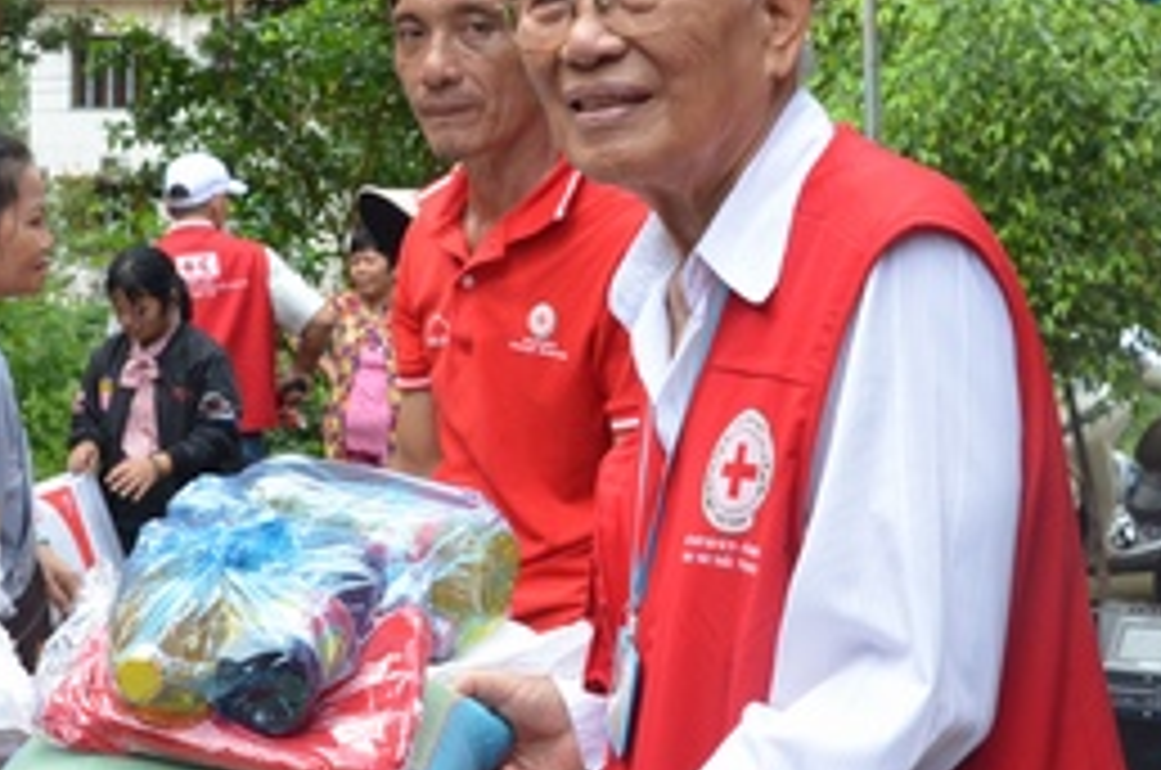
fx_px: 2551
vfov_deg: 17.1
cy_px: 317
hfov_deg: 25.6
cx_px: 454
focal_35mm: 79
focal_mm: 21
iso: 1000
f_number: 10
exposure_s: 1/320
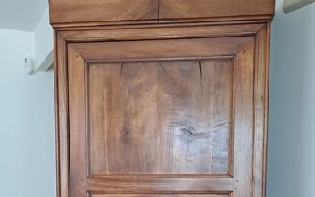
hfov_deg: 41.8
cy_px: 202
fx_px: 412
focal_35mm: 48
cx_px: 158
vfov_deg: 25.4
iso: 200
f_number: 1.8
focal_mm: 4.65
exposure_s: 1/50
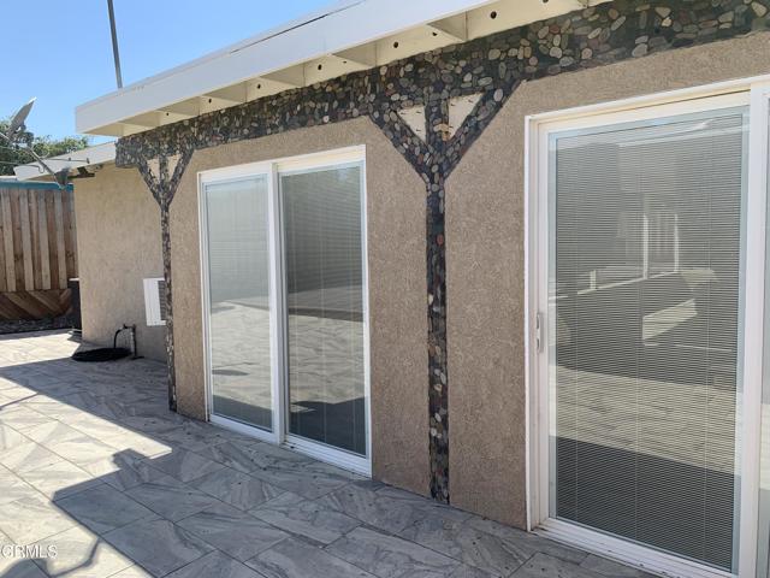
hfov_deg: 67.3
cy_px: 289
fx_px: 578
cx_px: 385
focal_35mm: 26
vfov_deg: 53.1
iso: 25
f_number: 1.8
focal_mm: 4.25
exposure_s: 1/1332
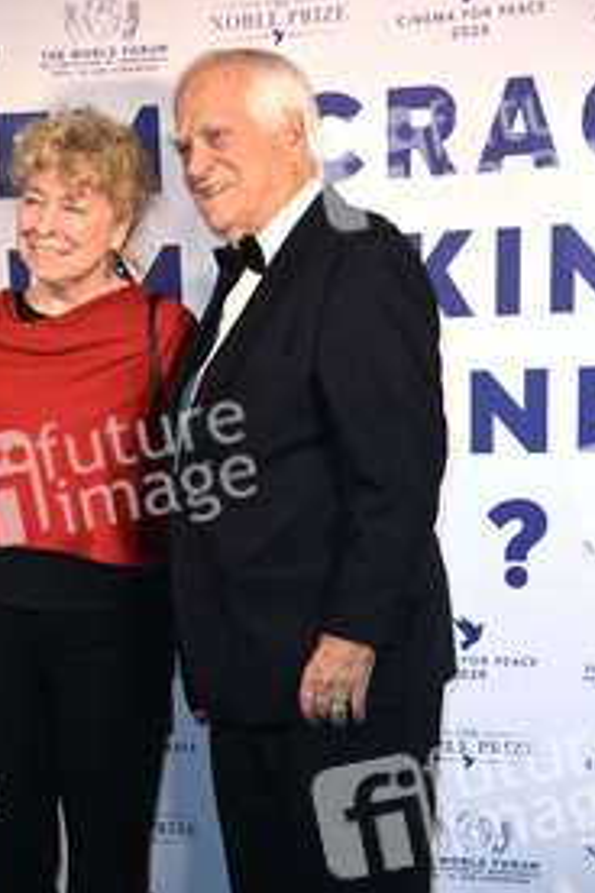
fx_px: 2082
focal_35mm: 84
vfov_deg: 24.0
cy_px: 641
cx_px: 184
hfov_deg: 16.2
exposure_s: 1/250
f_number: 5.6
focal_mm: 58
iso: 1000
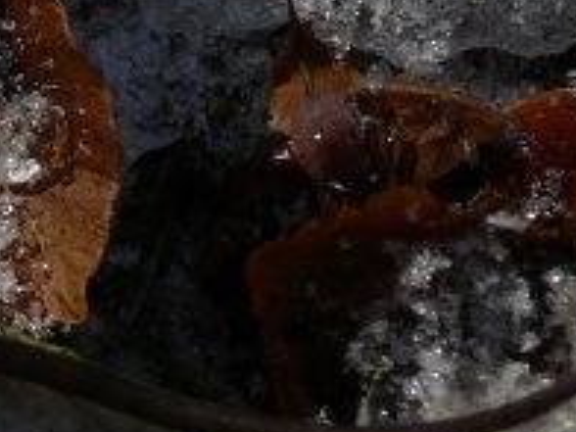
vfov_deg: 4.8
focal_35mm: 311
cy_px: -22
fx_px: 5175
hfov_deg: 6.3
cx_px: -259
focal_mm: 13
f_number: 3.8
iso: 80
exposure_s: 1/125
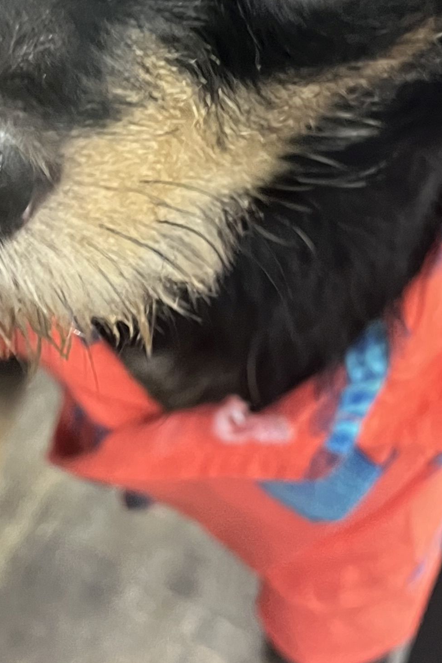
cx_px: 178
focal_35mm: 75
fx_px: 1381
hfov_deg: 18.2
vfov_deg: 26.5
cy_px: 137
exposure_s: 1/60
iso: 320
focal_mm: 5.1
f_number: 1.6
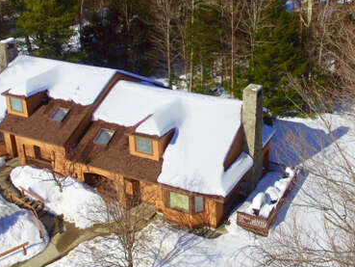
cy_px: 74
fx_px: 380
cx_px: 206
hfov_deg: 49.9
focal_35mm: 37
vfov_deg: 37.9
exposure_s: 1/3759
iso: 100
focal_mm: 3.61
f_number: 2.8
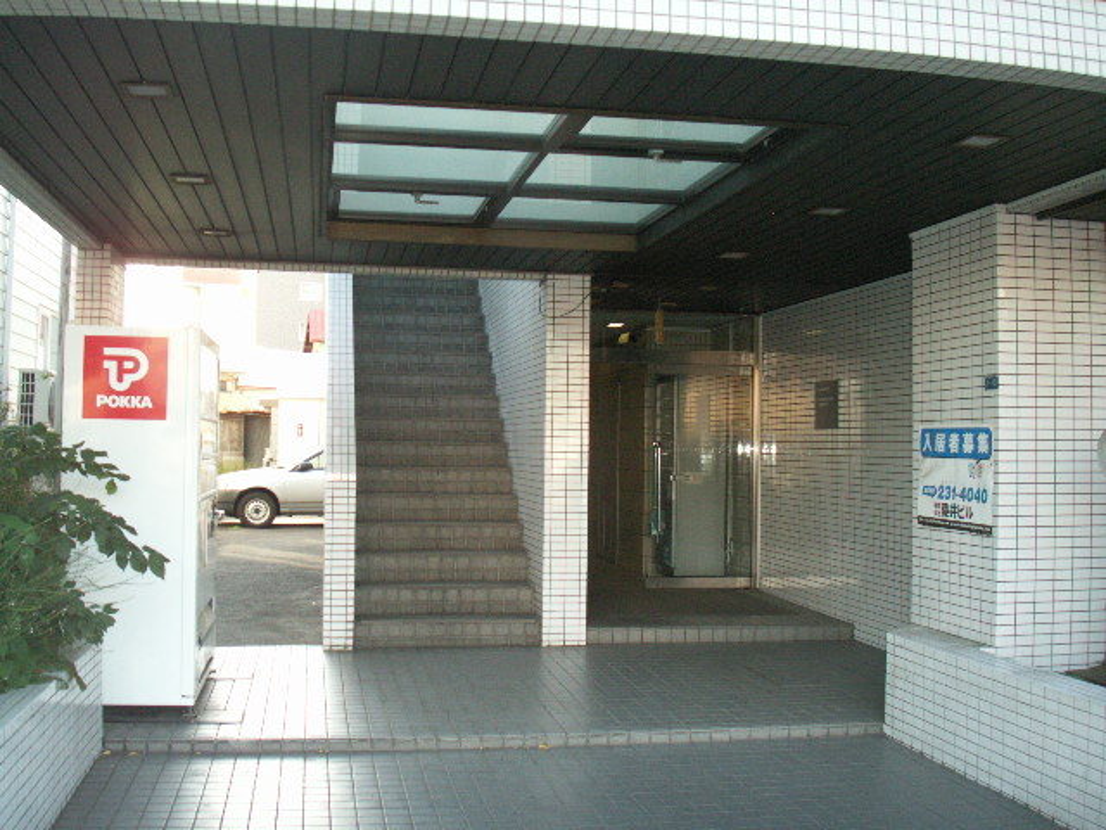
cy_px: 415
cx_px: 553
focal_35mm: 37
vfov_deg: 38.7
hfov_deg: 50.1
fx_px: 1182
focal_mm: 7.7
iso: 160
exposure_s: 1/100
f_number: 3.5
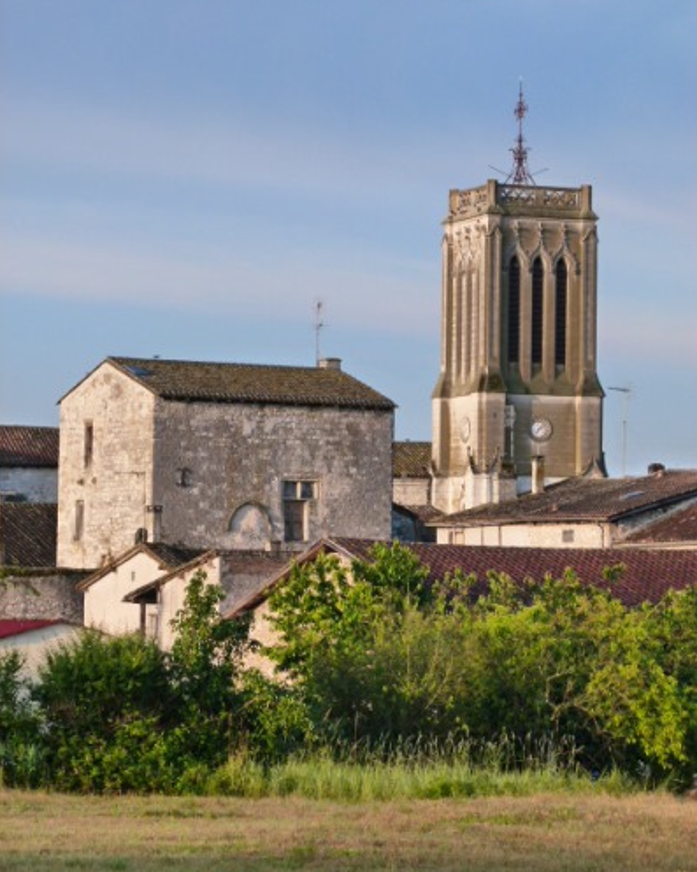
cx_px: 348
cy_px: 417
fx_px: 3949
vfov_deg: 12.6
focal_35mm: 153
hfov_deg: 10.1
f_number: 4
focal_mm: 26.2
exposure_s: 1/250
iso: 250
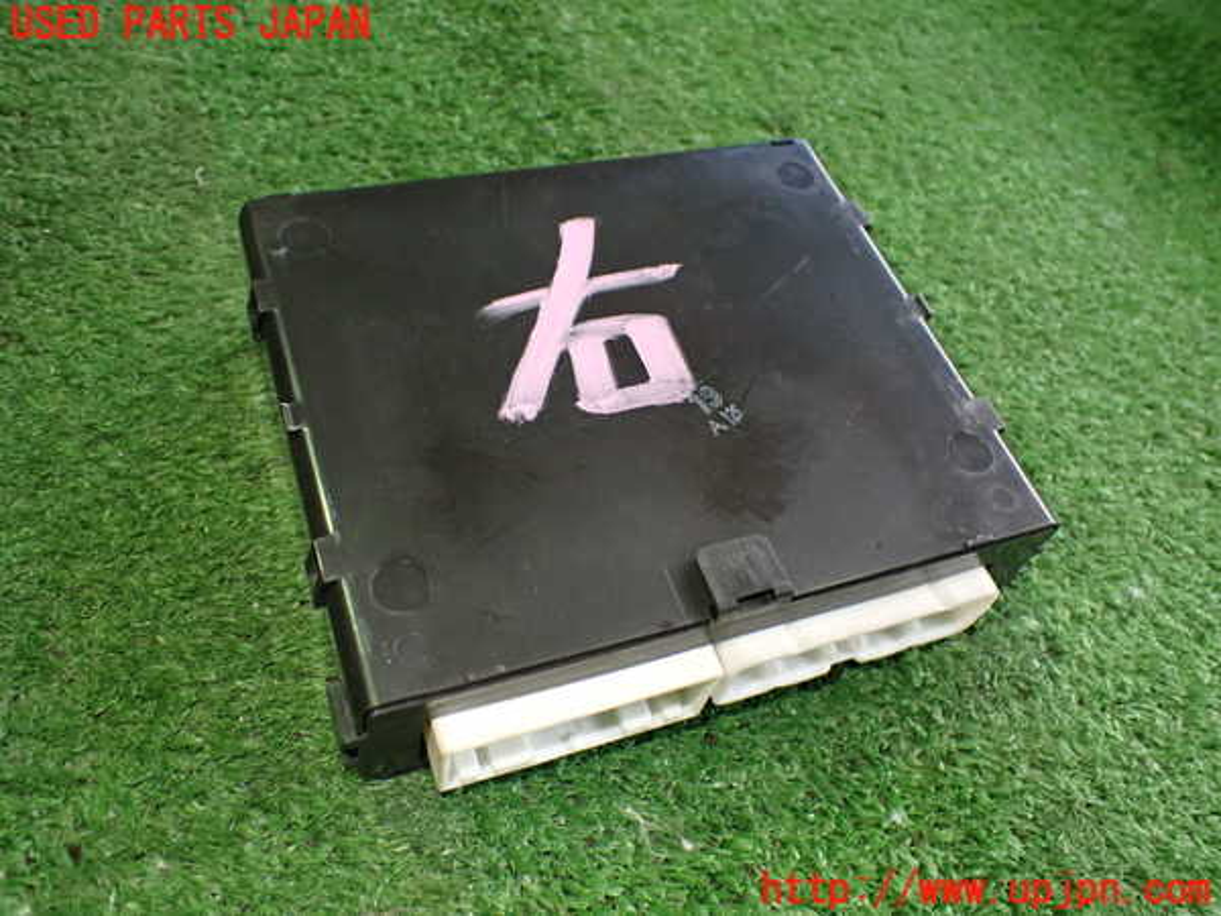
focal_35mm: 30
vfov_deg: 46.8
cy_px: 458
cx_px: 610
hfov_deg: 60.0
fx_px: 1058
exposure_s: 1/125
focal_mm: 5.4
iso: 800
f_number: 2.3
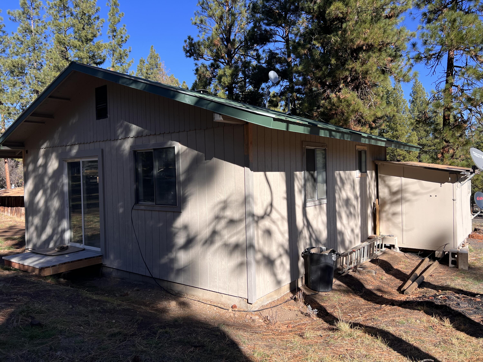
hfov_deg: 67.3
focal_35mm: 26
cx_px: 242
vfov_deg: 53.1
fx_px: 363
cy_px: 181
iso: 50
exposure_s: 1/2457
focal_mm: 5.7
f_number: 1.5
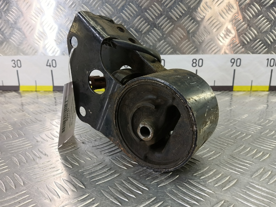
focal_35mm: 23
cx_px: 138
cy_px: 104
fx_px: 183
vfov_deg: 58.9
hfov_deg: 73.9
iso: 180
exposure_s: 1/50
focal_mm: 4.11
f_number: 1.6
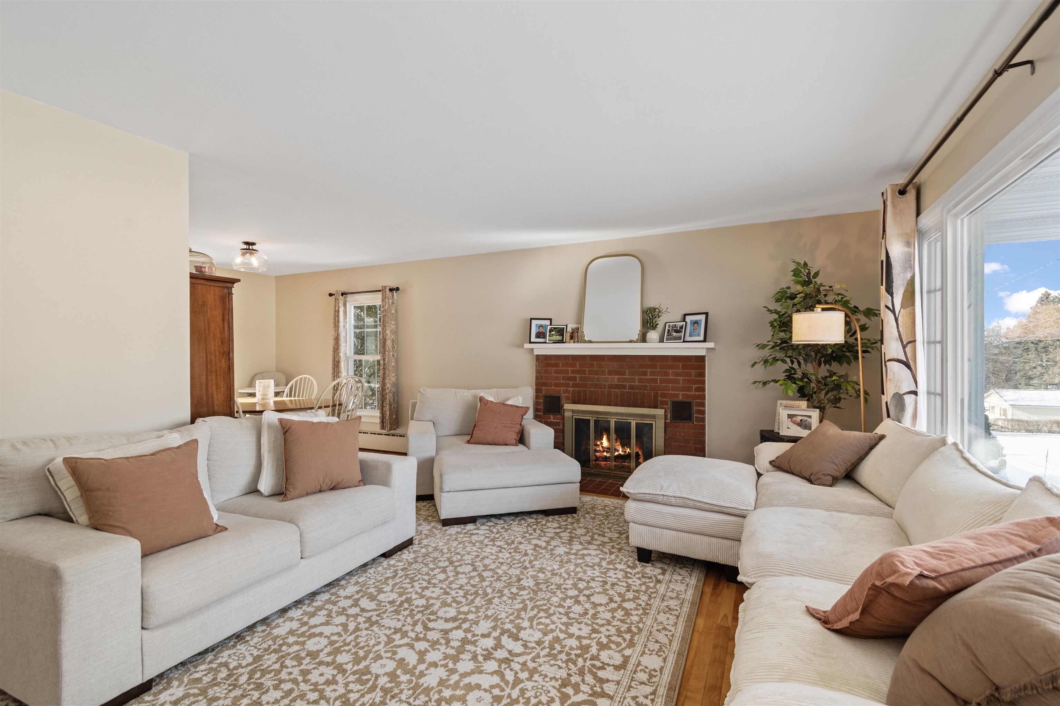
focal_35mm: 15
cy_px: 353
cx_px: 530
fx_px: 442
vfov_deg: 77.3
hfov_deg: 100.4
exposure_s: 1/8
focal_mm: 10
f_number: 7.1
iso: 800
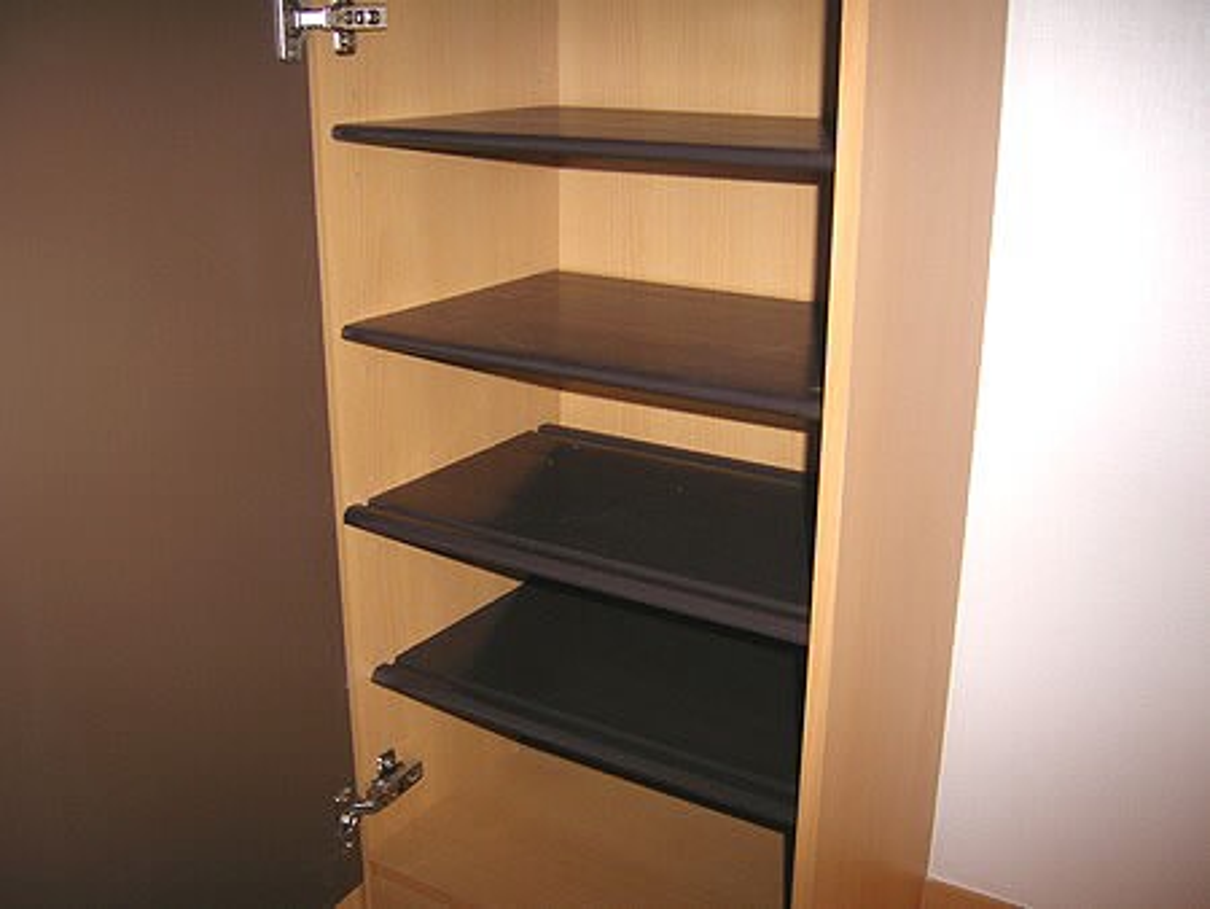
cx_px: 605
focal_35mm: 36
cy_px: 454
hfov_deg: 51.3
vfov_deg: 39.7
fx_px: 1259
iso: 100
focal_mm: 60
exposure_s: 1/60
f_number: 2.8
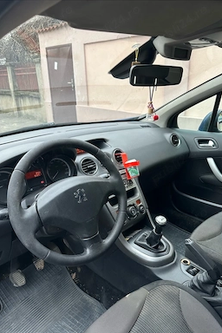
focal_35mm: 26
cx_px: 129
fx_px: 240
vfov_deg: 69.4
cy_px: 173
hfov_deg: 49.3
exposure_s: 1/121
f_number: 1.78
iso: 100
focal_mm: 6.86
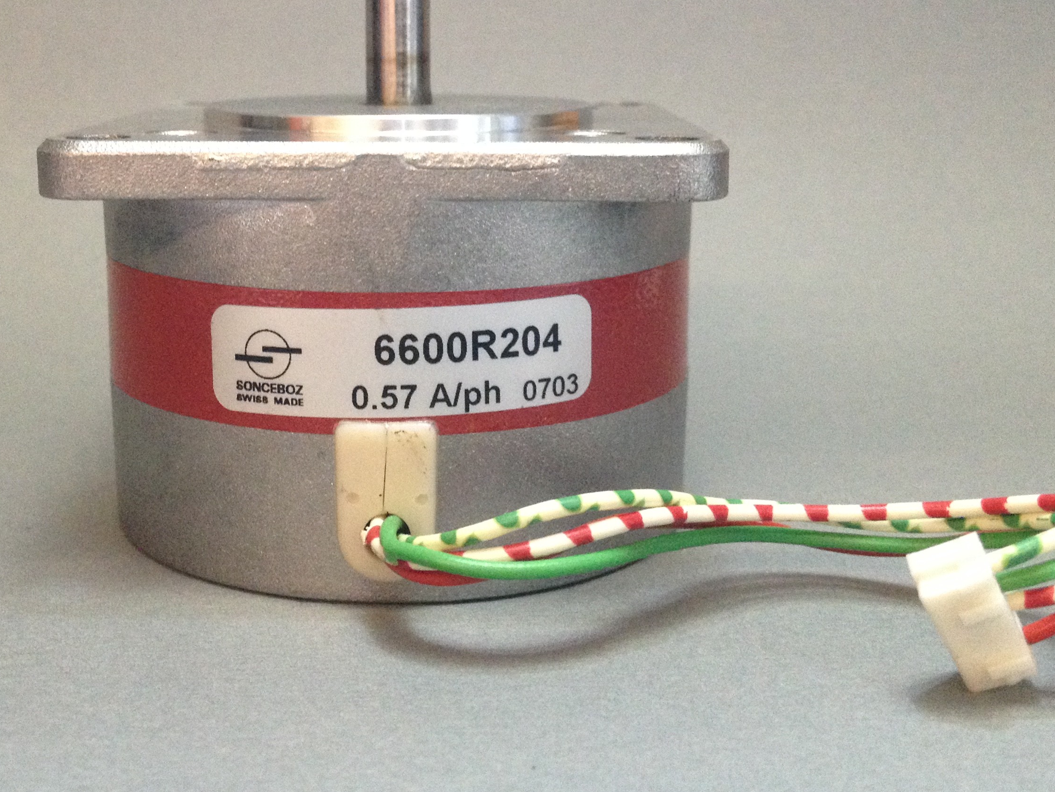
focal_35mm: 51
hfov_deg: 37.3
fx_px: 1554
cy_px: 222
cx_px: 419
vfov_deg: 28.2
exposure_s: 1/20
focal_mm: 4.28
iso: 250
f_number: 2.4
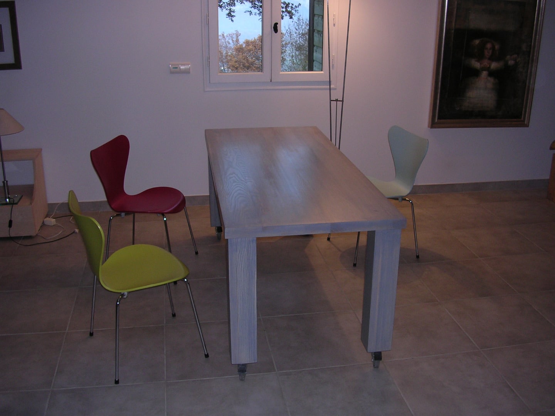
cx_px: 278
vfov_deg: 37.7
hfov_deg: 49.0
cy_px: 208
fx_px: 609
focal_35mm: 38
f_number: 2.8
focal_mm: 5.8
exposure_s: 1/60.1
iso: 107
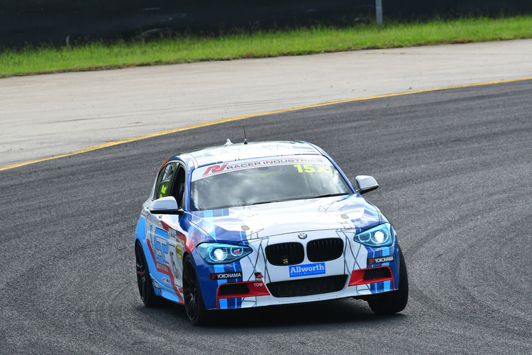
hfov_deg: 4.0
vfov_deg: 2.7
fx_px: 7539
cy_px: 178
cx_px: 266
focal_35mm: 510
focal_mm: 340
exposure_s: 1/640
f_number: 10
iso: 800
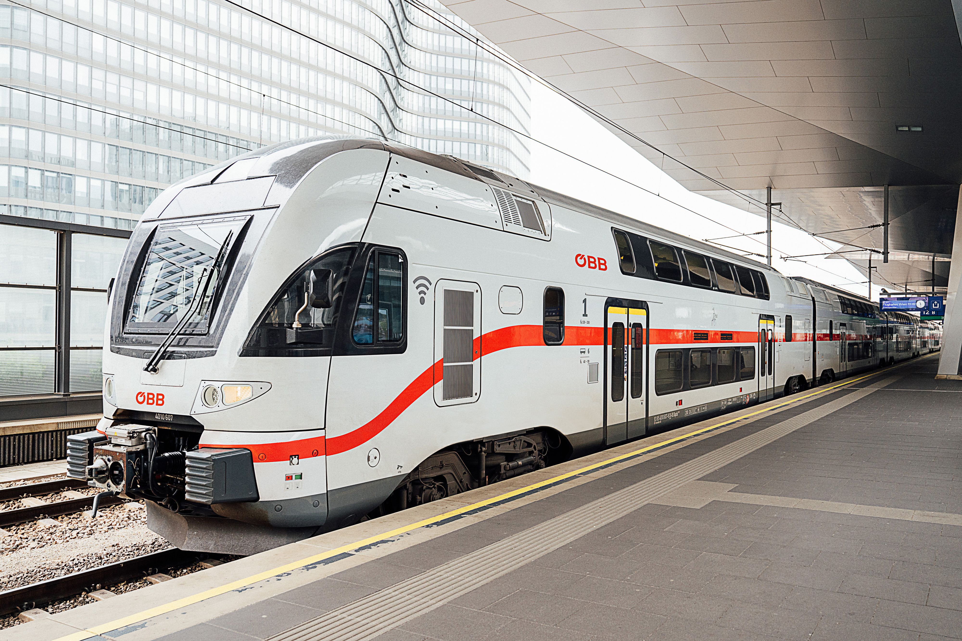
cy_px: 320
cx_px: 481
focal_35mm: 30
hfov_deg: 62.8
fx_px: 788
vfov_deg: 44.3
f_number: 4
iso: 400
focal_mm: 29.5
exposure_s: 1/500
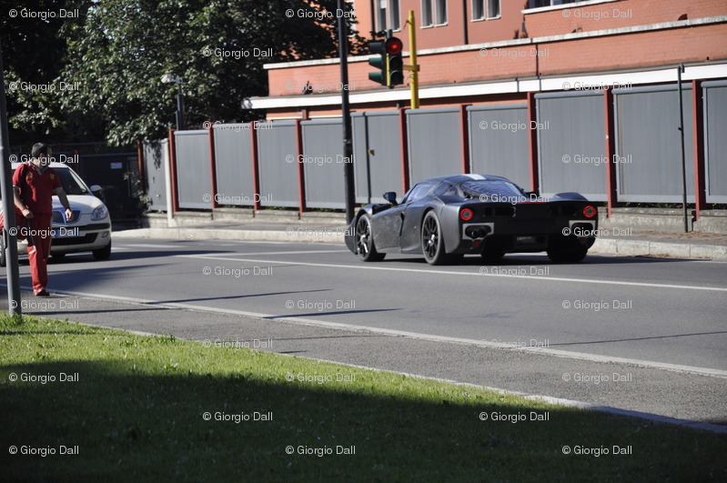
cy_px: 242
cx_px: 364
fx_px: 3177
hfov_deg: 13.1
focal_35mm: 158
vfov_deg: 8.7
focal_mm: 105
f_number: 5.6
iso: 400
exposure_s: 1/640
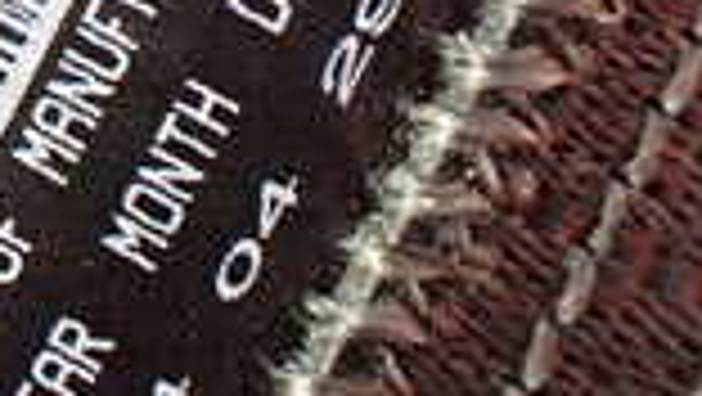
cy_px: -342
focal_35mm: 126
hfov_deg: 14.6
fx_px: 2347
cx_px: -608
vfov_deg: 9.2
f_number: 2.3
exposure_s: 1/125
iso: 800
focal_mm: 5.4
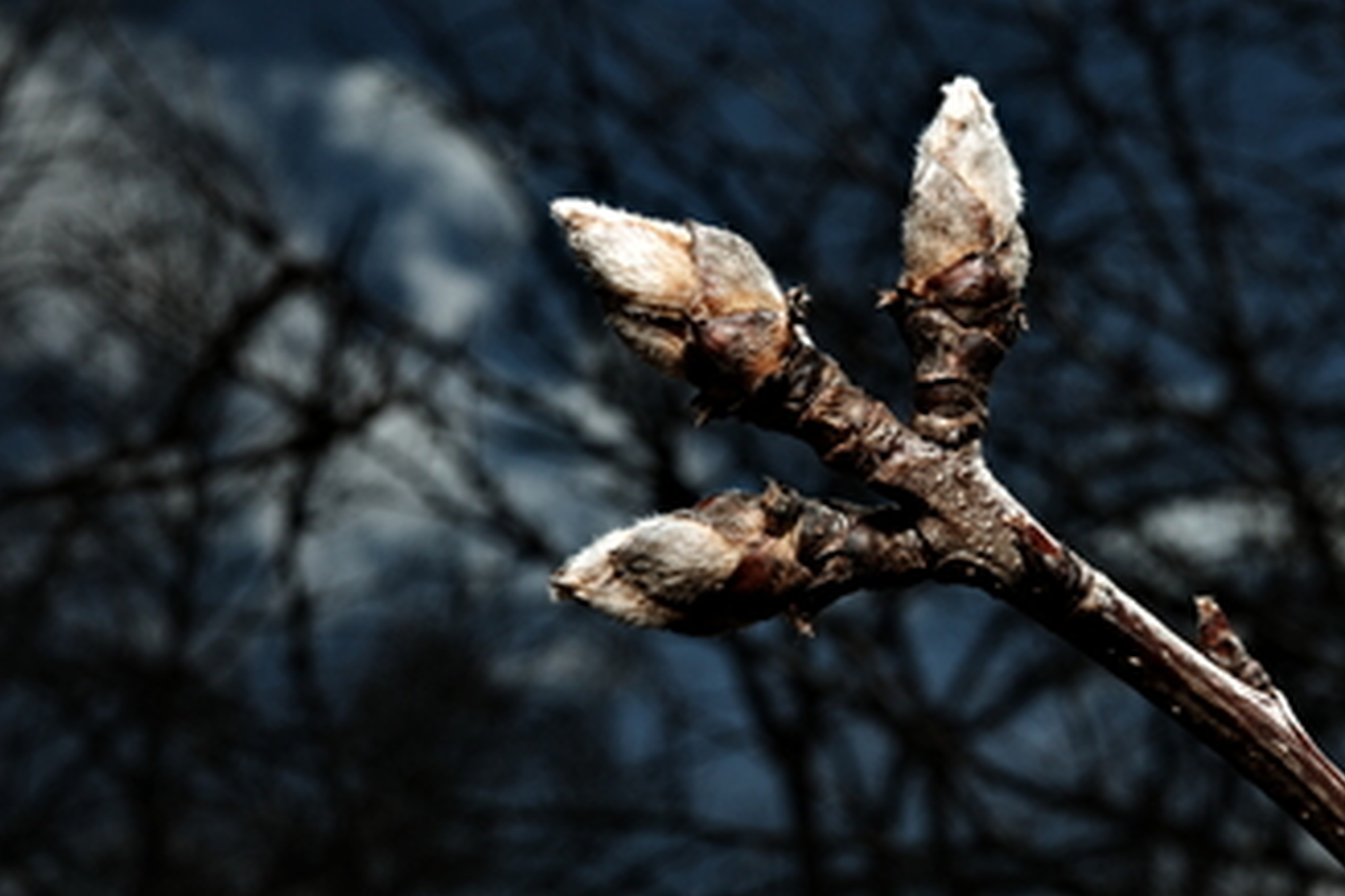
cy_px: 345
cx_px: 851
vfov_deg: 24.6
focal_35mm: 55
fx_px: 2055
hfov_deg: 36.0
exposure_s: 1/250
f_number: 16
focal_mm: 26
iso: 100
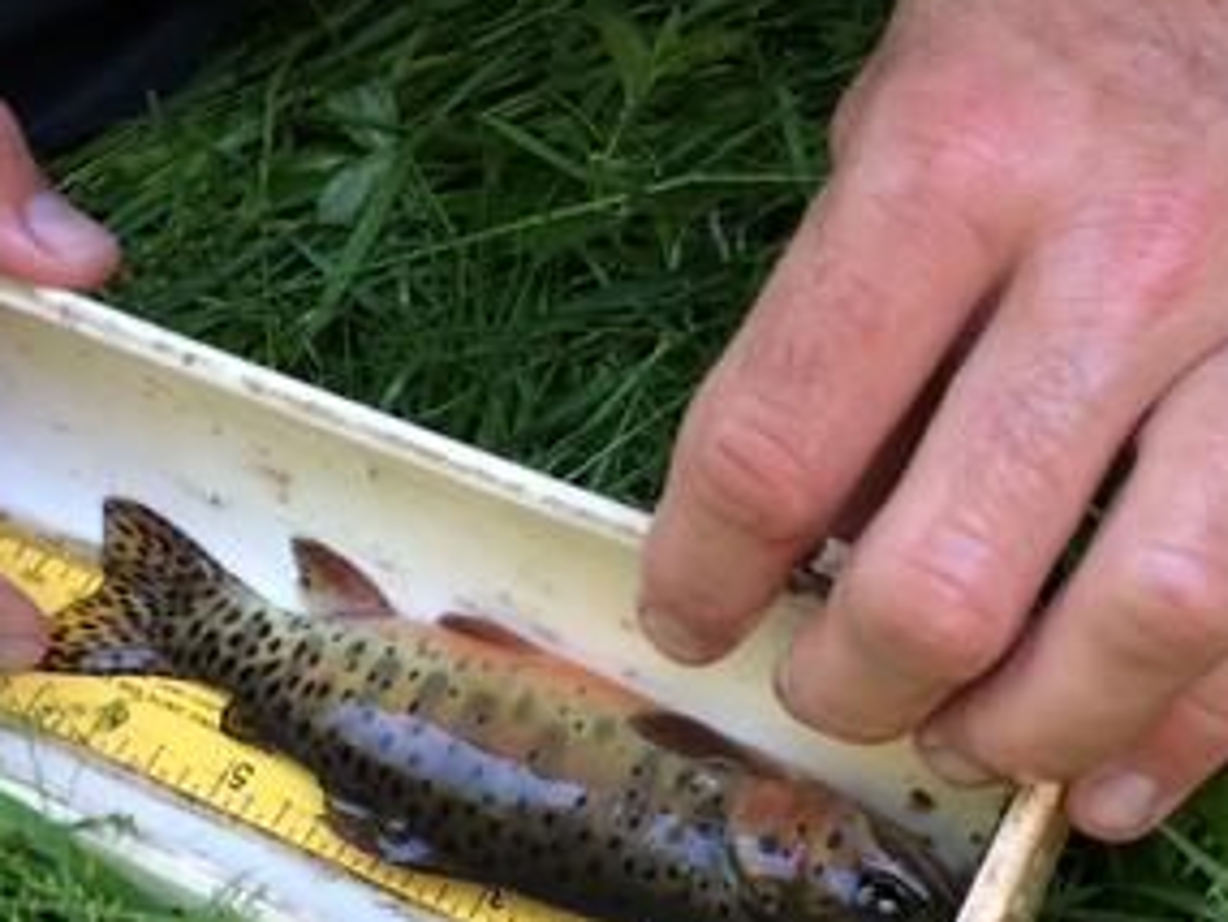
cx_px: 707
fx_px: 2165
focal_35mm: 61
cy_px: 612
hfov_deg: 31.6
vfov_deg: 23.9
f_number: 2.2
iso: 40
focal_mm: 4.15
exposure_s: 1/30
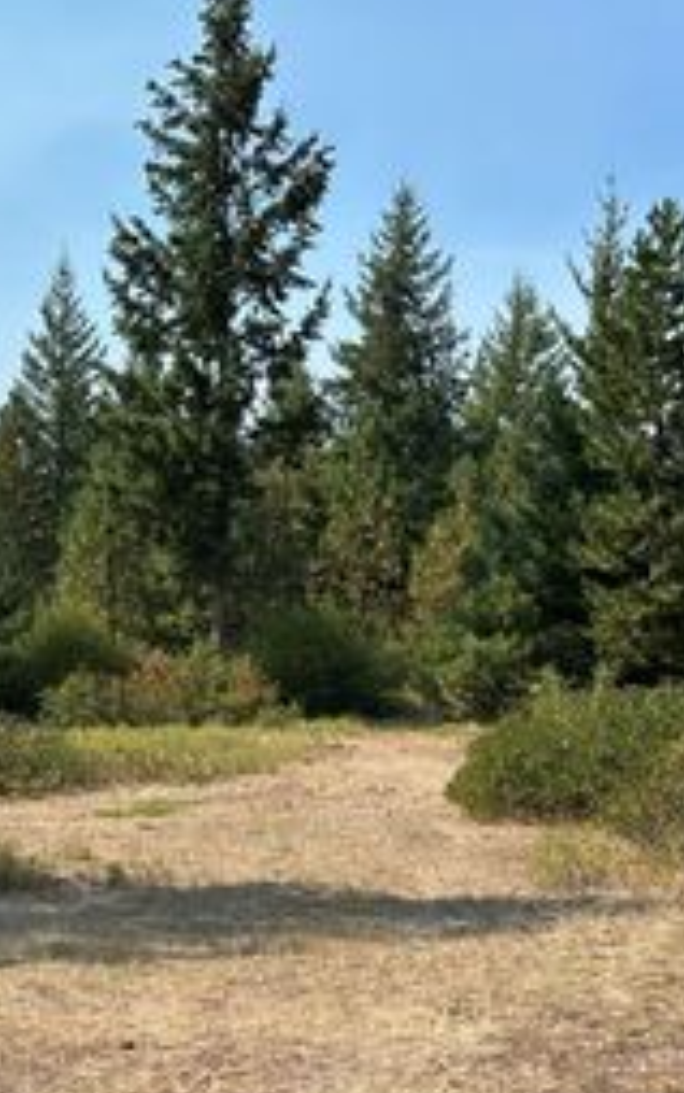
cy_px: 661
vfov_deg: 40.1
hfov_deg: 25.8
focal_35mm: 50
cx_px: 280
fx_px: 1490
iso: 80
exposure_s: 1/3356
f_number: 1.78
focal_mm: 6.86
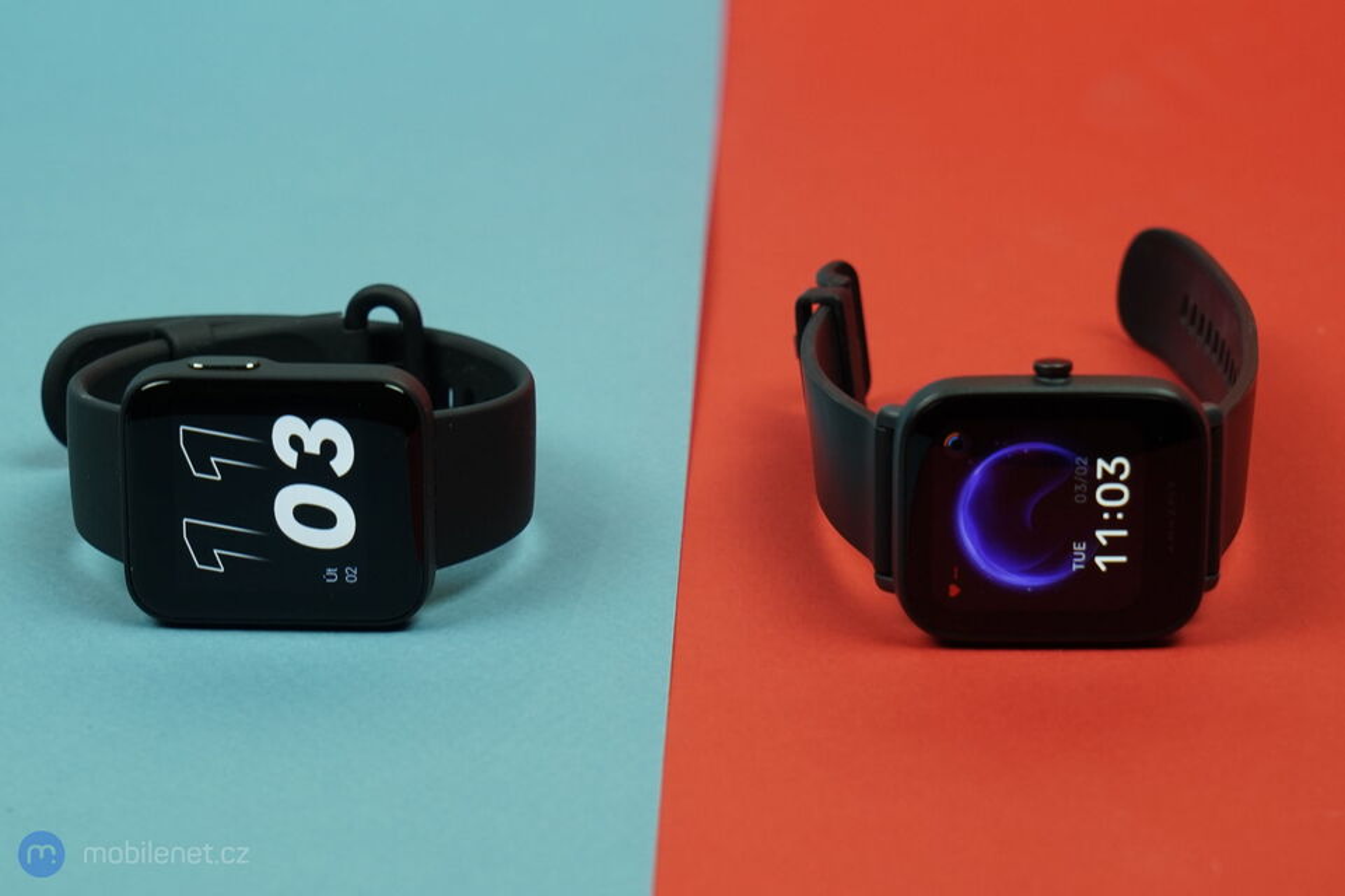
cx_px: 672
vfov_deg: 21.9
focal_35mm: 62
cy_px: 448
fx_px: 2315
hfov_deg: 32.4
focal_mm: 62
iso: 1600
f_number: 8
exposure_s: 1/160
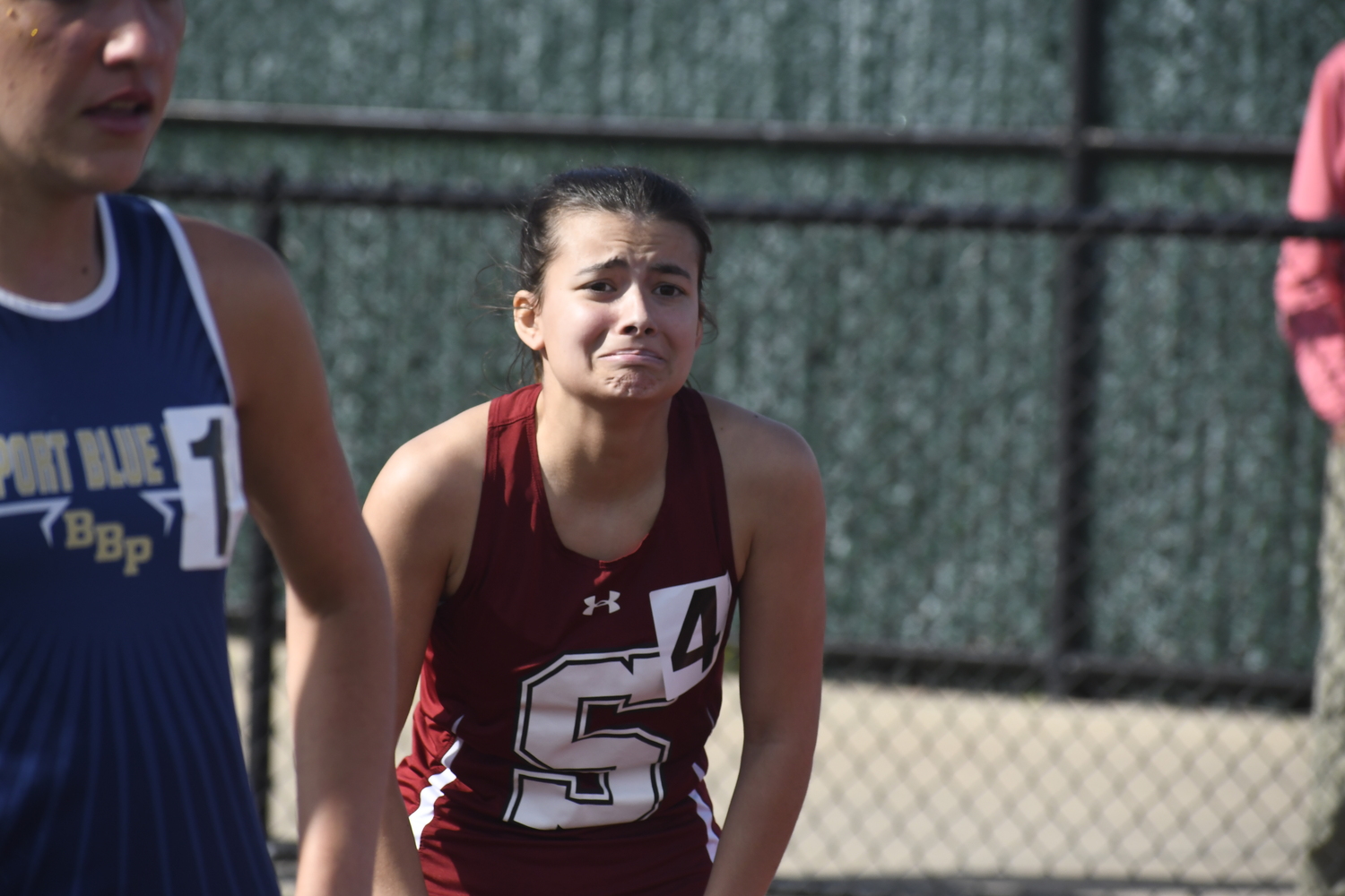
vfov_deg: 6.1
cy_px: 448
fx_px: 8406
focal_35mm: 225
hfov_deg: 9.1
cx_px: 672
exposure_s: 1/2500
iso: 640
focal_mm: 150
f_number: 6.3
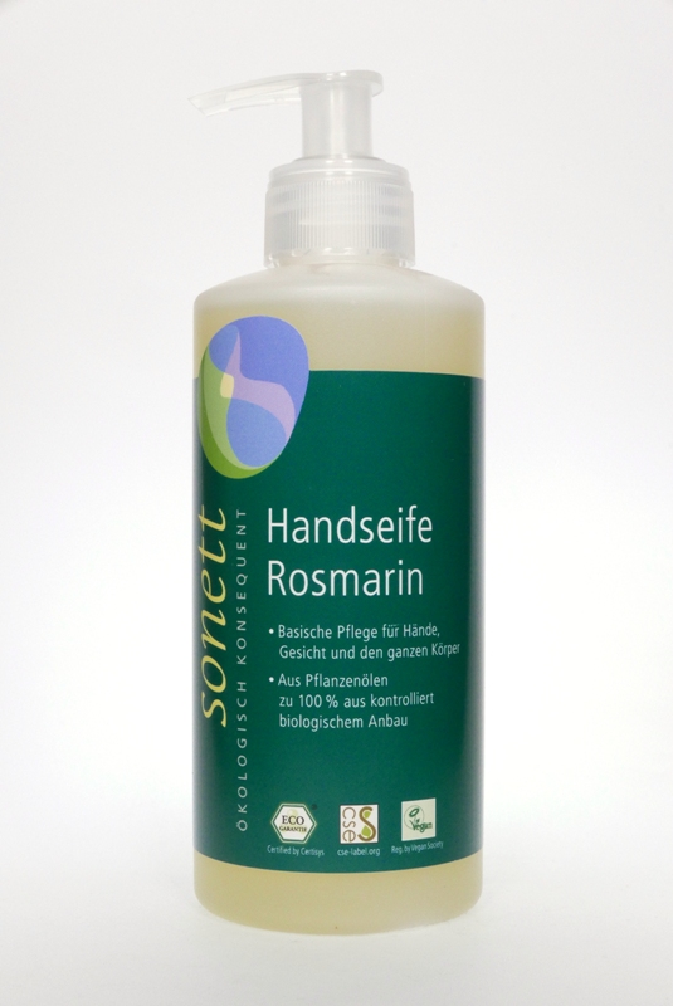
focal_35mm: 65
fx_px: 1819
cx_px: 336
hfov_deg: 21.0
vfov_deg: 30.9
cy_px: 503
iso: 1600
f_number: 16
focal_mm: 29.3
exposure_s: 1/60
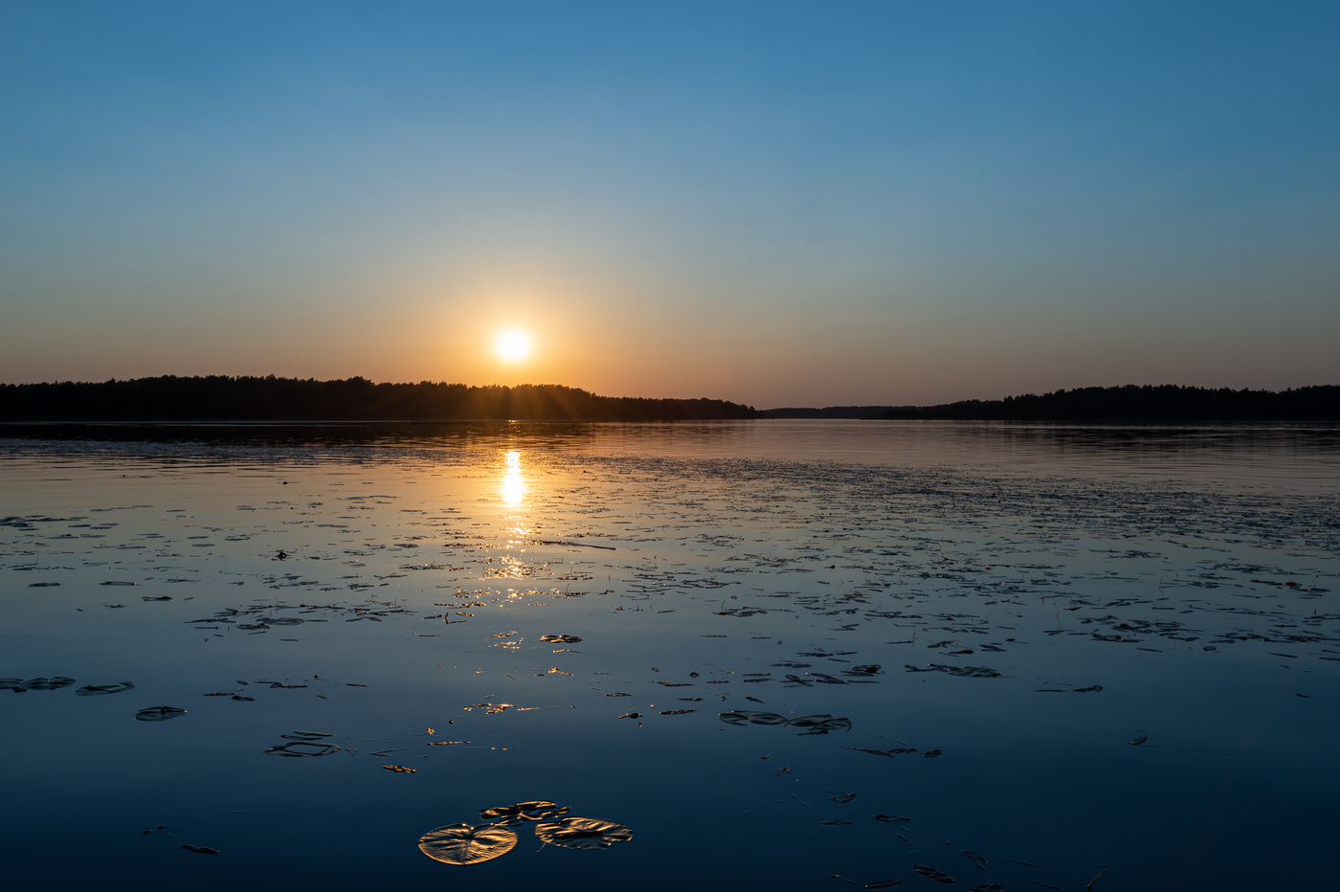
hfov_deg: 54.5
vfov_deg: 37.8
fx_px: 1302
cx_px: 670
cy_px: 446
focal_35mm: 35
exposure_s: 1/160
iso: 100
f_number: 16
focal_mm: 35
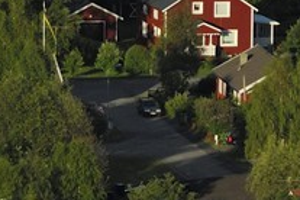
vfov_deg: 0.8
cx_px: 1116
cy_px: 436
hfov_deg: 1.2
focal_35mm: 1736
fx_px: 14466
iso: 100
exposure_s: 1/2000
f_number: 2.8
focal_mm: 150
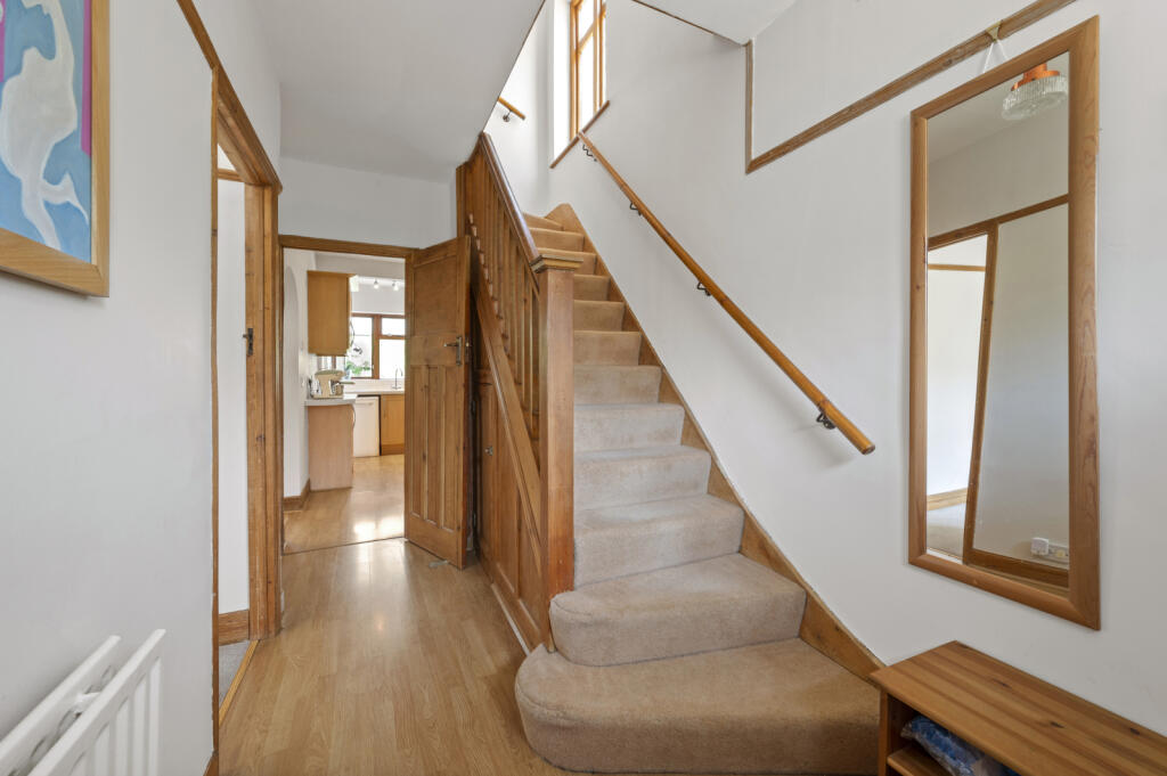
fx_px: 453
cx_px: 584
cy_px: 388
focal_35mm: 14
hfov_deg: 104.3
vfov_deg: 81.1
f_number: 16
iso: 200
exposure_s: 1.6
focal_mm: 14
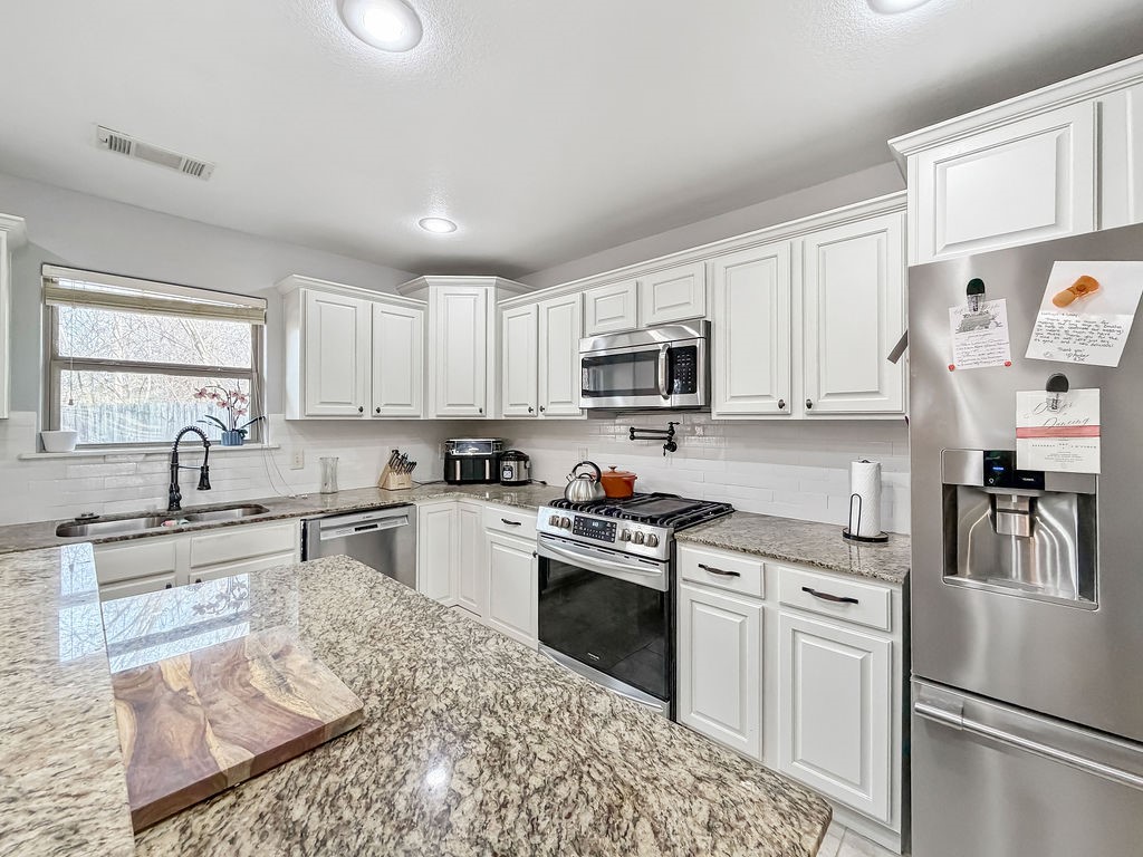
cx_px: 572
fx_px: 462
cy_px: 428
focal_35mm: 14
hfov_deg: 102.1
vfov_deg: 85.7
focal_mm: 2.22
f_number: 2.2
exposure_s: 1/120
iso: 250
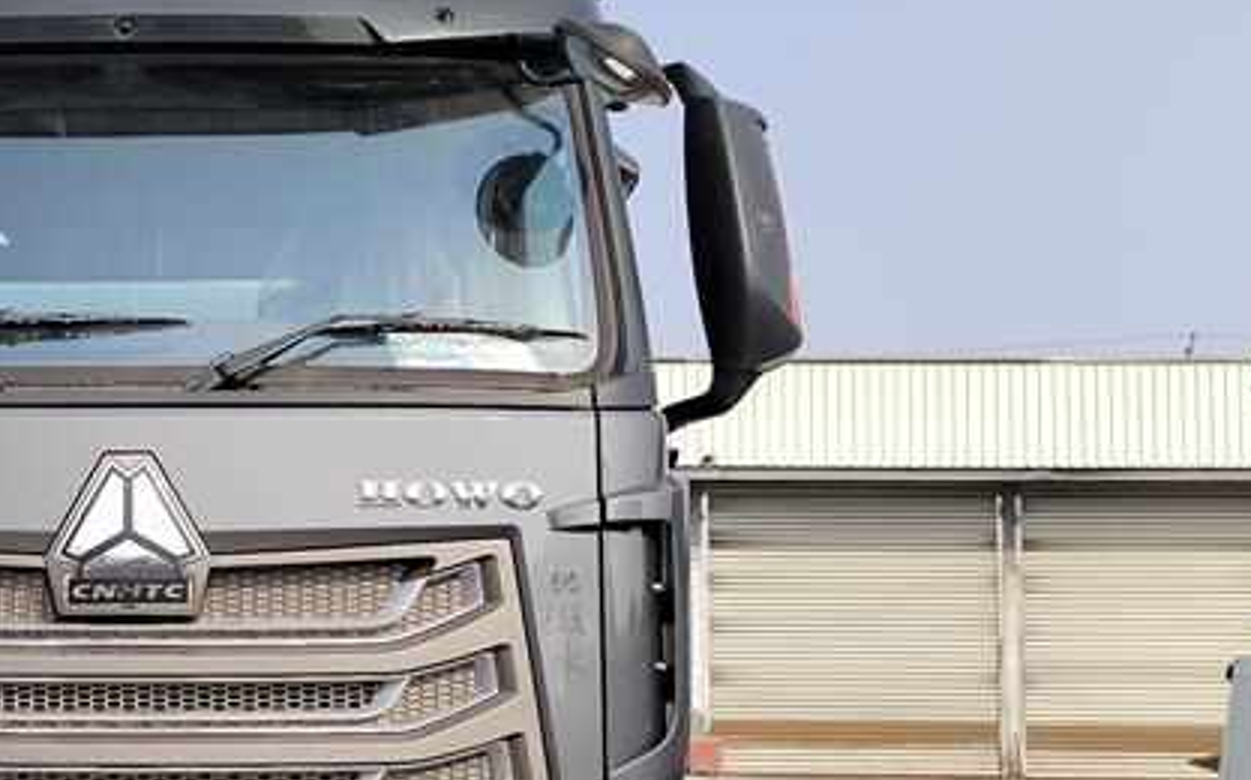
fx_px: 1942
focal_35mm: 57
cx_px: 90
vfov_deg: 22.5
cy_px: 600
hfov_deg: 33.5
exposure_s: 1/1678
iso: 300
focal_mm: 5.52
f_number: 1.9
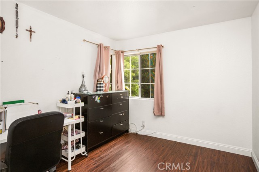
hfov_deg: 90.0
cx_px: 130
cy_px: 86
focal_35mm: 18
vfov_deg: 67.3
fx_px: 129
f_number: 5.6
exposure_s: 1/6
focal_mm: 18
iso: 125
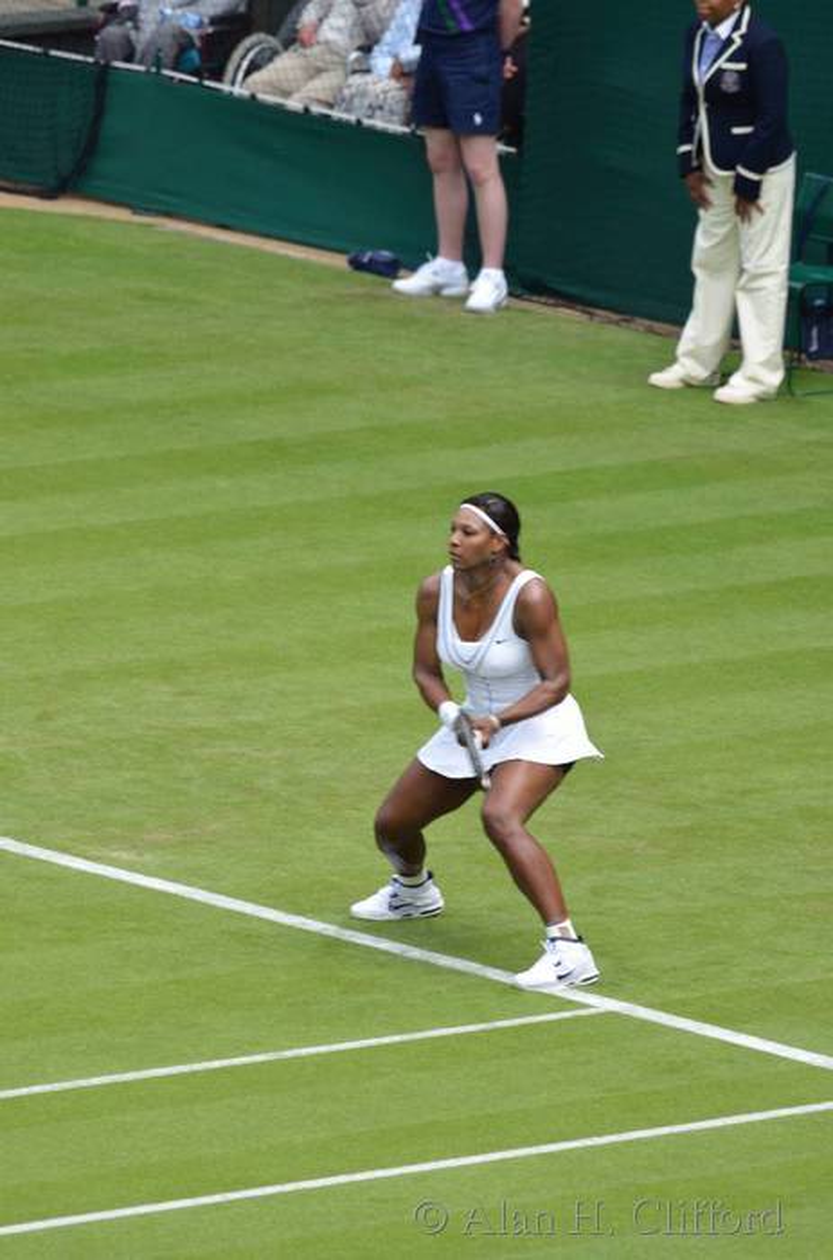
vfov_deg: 4.6
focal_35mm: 450
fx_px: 15703
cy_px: 630
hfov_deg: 3.0
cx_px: 416
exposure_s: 1/640
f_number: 5.3
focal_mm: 300
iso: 320
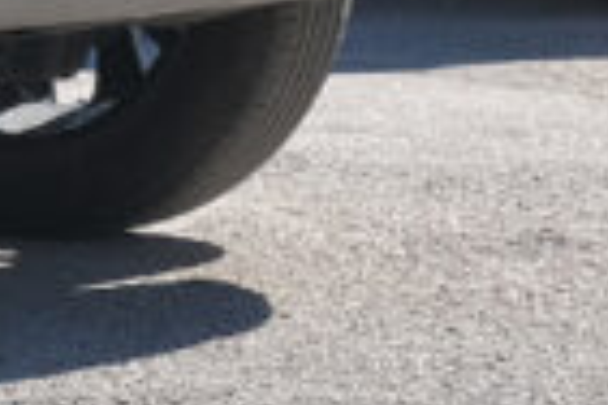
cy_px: -424
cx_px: -1255
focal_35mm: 493
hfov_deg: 4.0
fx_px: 8326
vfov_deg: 2.8
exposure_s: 1/125
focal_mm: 45
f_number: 10
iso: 160
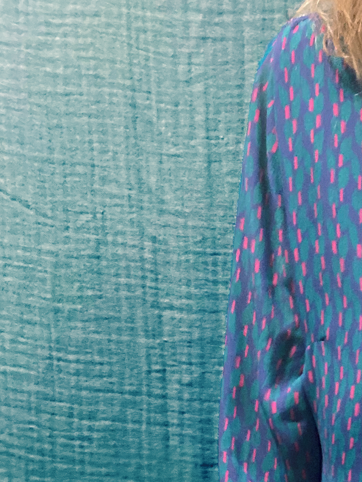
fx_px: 1046
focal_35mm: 75
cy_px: 511
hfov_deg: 17.9
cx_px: 512
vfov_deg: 24.5
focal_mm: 4.25
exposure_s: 1/30
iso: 640
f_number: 1.8
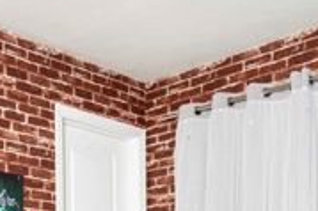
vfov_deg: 18.2
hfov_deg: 28.7
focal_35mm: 67
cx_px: 20
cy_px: 308
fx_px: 591
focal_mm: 17
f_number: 8
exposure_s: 1/50
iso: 1250
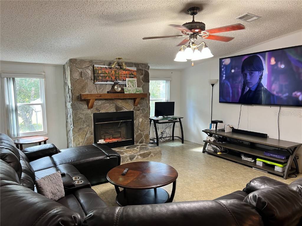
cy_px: 113
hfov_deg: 67.3
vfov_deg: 53.1
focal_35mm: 26
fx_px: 227
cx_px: 151
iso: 80
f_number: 1.5
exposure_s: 1/60
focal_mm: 5.7
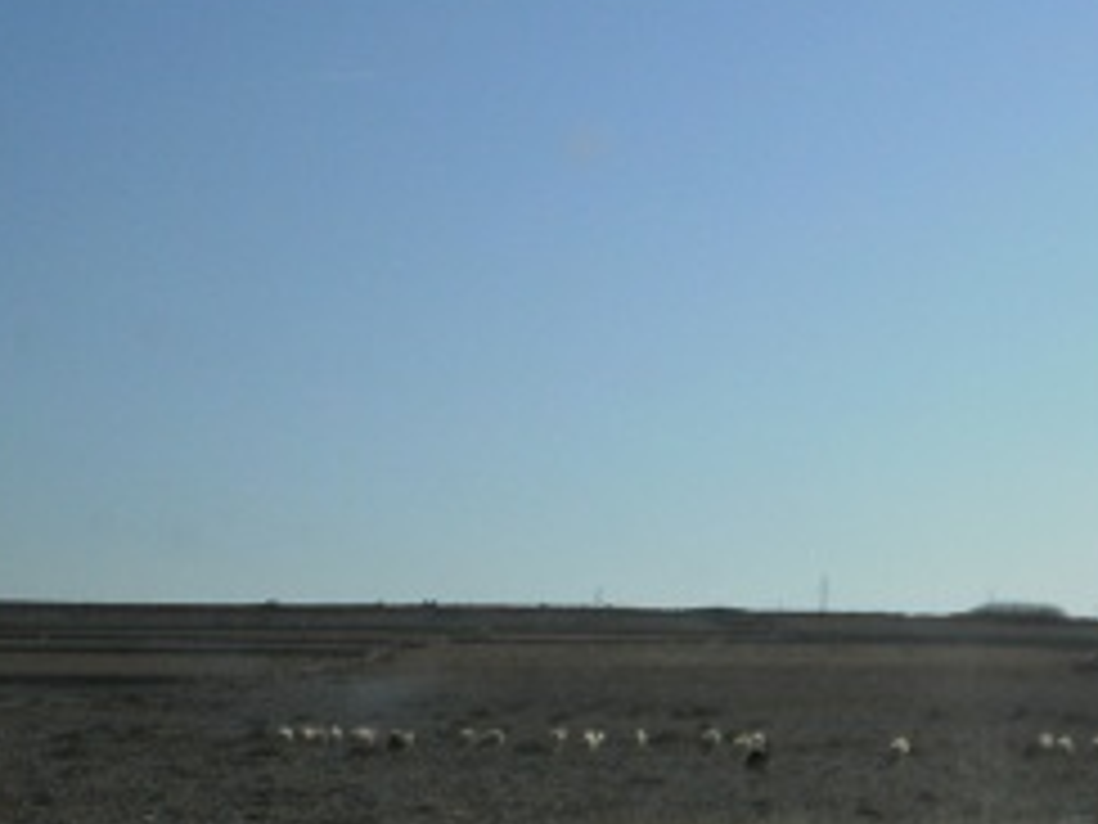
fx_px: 3077
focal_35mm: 97
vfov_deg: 15.2
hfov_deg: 19.0
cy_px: 398
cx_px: 1348
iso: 100
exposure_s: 1/1250
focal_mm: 6.3
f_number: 4.6
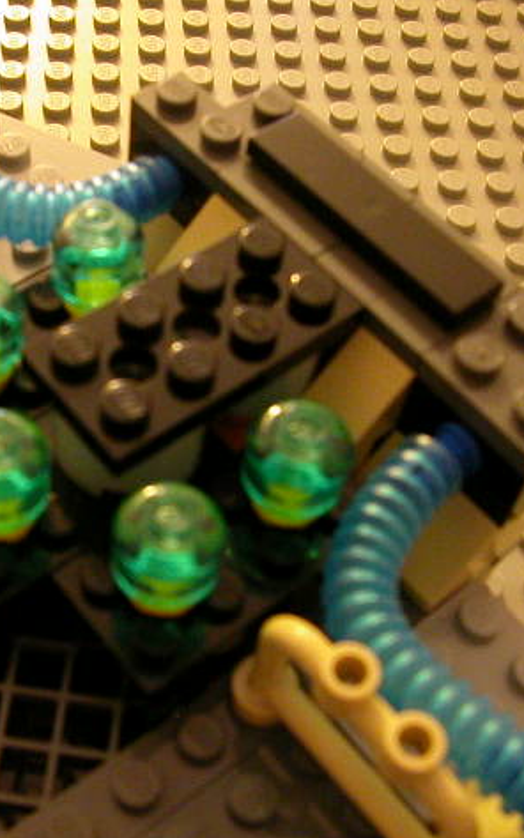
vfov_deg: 38.2
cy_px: 421
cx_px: 149
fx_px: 1212
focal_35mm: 53
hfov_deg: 24.2
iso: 400
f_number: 2.7
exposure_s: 1
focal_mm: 5.6
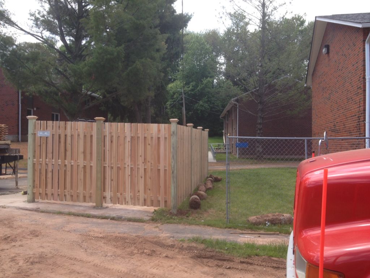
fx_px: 374
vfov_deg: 40.7
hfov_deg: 52.6
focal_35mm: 35
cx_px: 185
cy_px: 139
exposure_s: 1/635
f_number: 2.4
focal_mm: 4.28
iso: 50
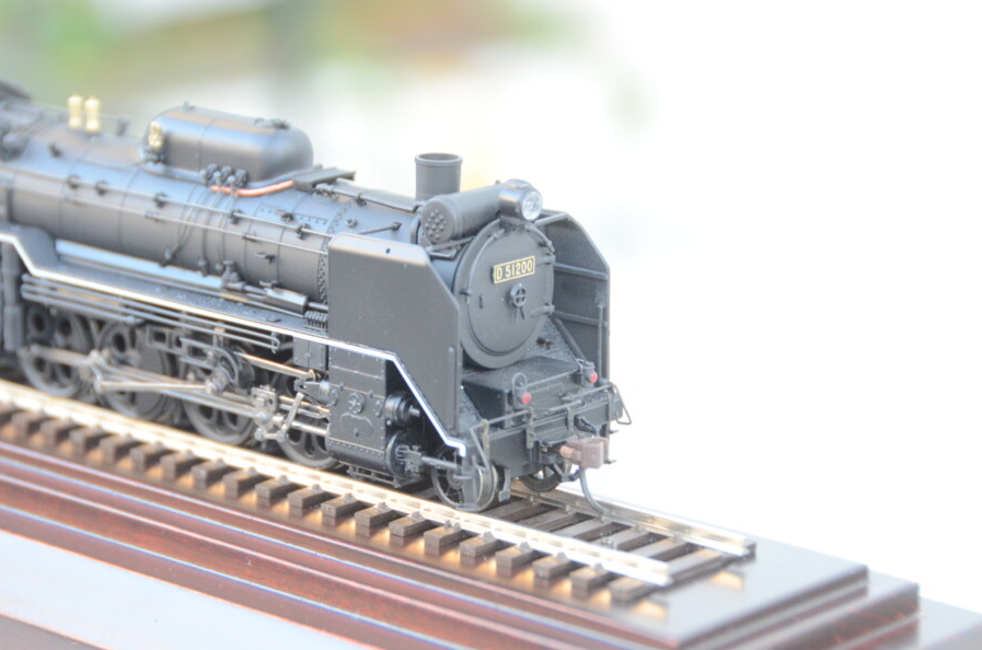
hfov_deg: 15.0
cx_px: 442
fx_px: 3729
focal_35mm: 137
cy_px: 307
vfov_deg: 10.0
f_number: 5
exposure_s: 1/50
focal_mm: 80
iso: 1600
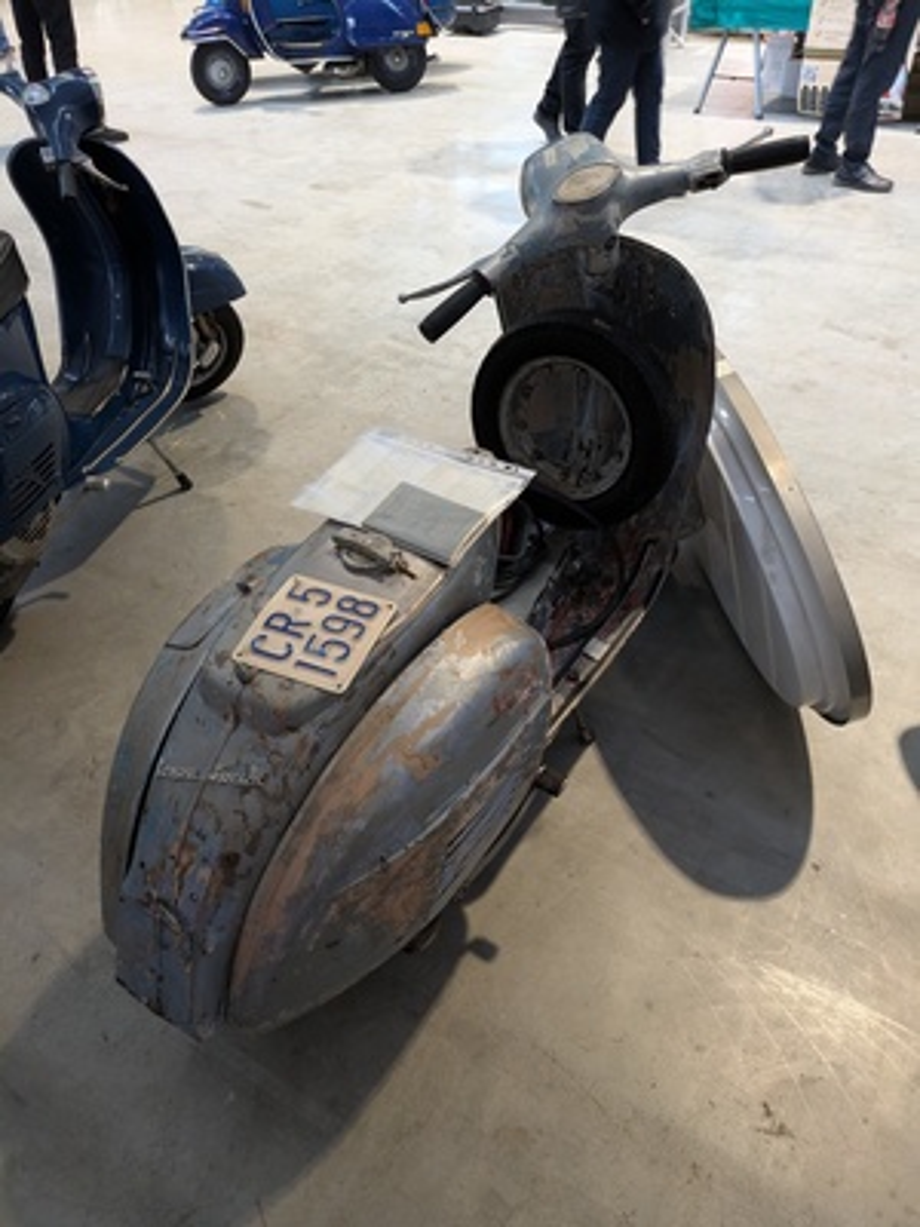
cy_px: 614
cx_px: 460
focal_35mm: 25
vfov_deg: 69.4
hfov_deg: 54.9
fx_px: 886
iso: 314
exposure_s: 1/33.3
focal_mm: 5.43
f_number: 1.89
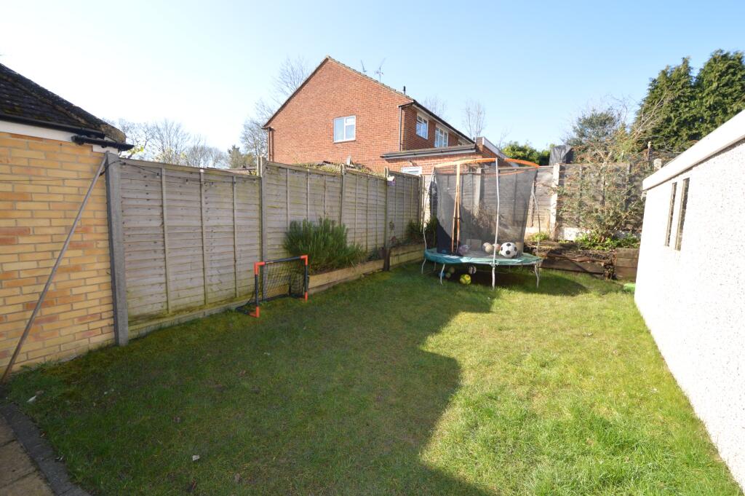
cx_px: 372
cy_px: 248
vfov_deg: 77.2
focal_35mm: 15
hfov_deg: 100.4
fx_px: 310
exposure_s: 1/125
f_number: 5.6
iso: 125
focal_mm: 10
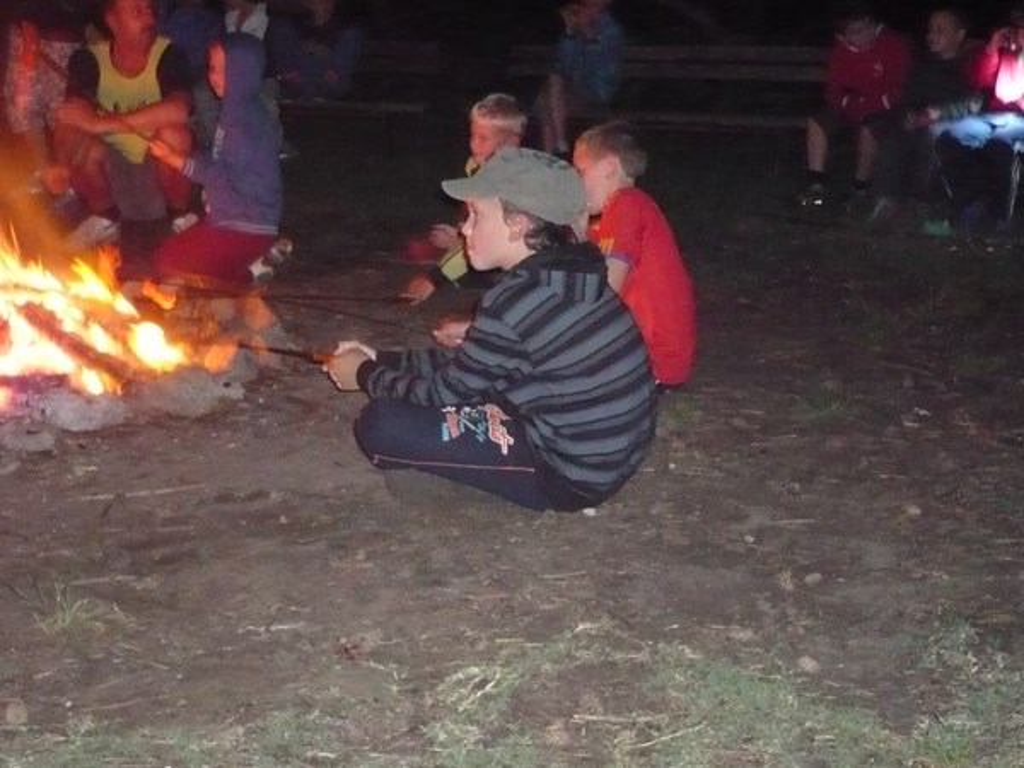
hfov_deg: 38.9
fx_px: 1450
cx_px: 512
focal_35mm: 49
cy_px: 384
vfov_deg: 29.7
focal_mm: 6
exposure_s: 1/4
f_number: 2.9
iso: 640
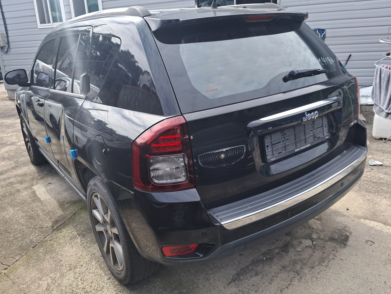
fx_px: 316
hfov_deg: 63.4
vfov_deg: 49.7
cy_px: 142
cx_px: 189
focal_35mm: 28
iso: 50
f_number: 1.8
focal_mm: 4
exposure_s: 1/294
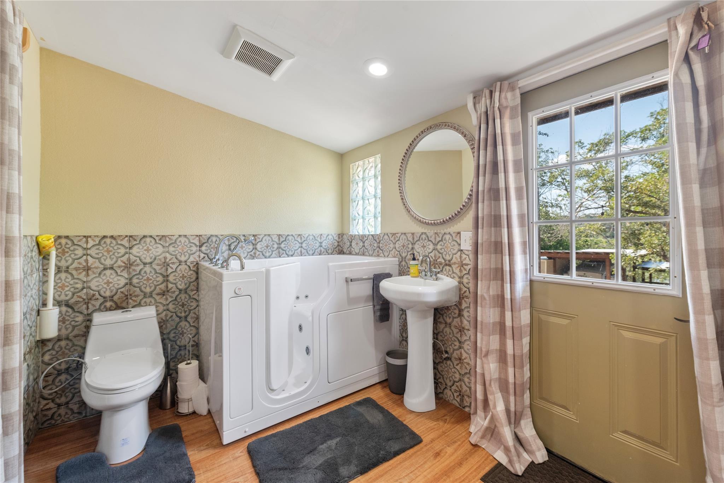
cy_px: 242
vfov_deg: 77.3
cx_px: 362
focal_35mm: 15
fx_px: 302
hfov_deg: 100.4
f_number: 8
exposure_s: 1/6
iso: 400
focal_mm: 15
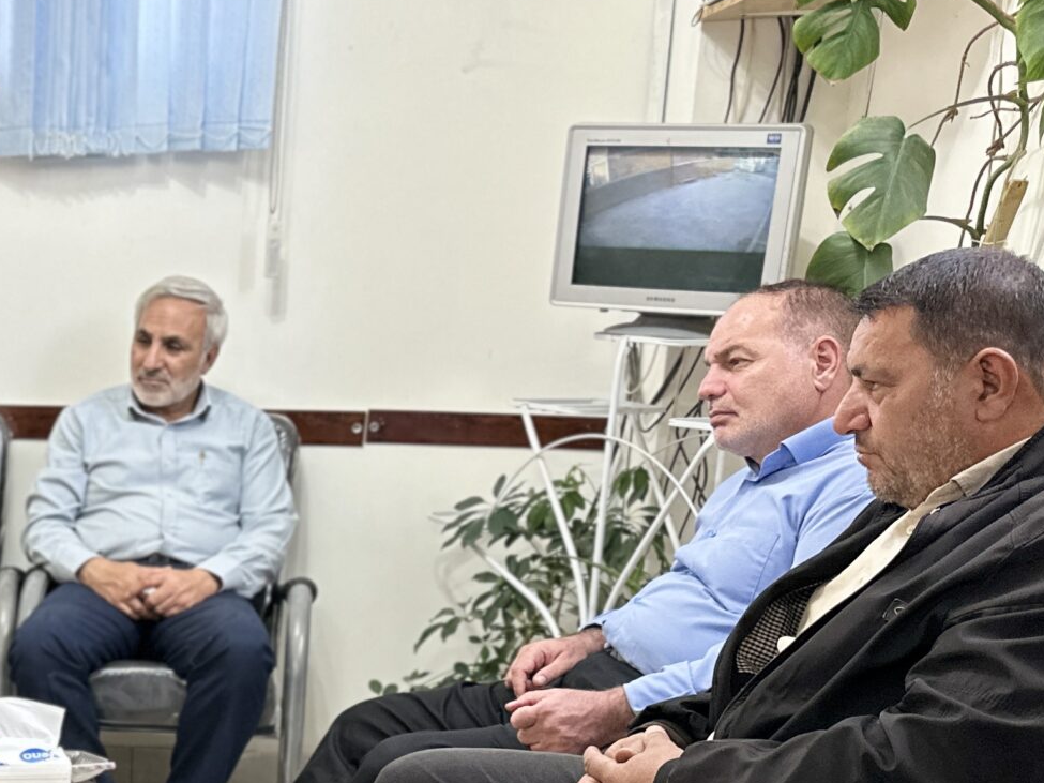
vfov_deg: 22.4
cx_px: -152
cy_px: 772
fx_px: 1900
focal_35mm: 63
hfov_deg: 27.6
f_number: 1.78
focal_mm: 6.86
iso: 160
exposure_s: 1/100
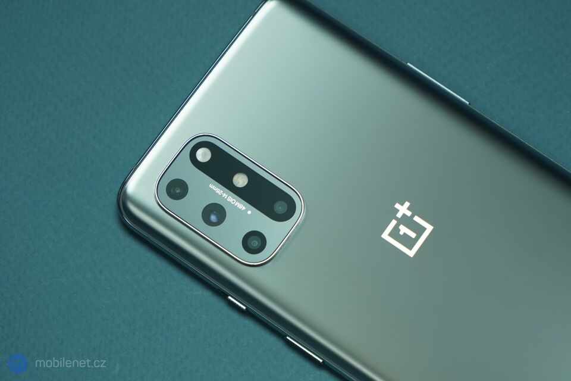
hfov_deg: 28.8
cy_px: 190
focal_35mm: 70
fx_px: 1110
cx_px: 286
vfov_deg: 19.5
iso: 500
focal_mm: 70
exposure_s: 1/160
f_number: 5.6
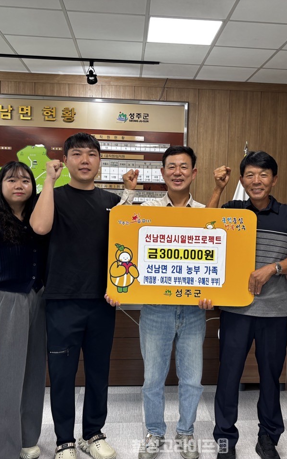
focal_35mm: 37
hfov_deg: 34.3
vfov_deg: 52.7
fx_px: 463
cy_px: 229
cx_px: 173
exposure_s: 1/60
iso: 80
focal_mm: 5.96
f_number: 1.6
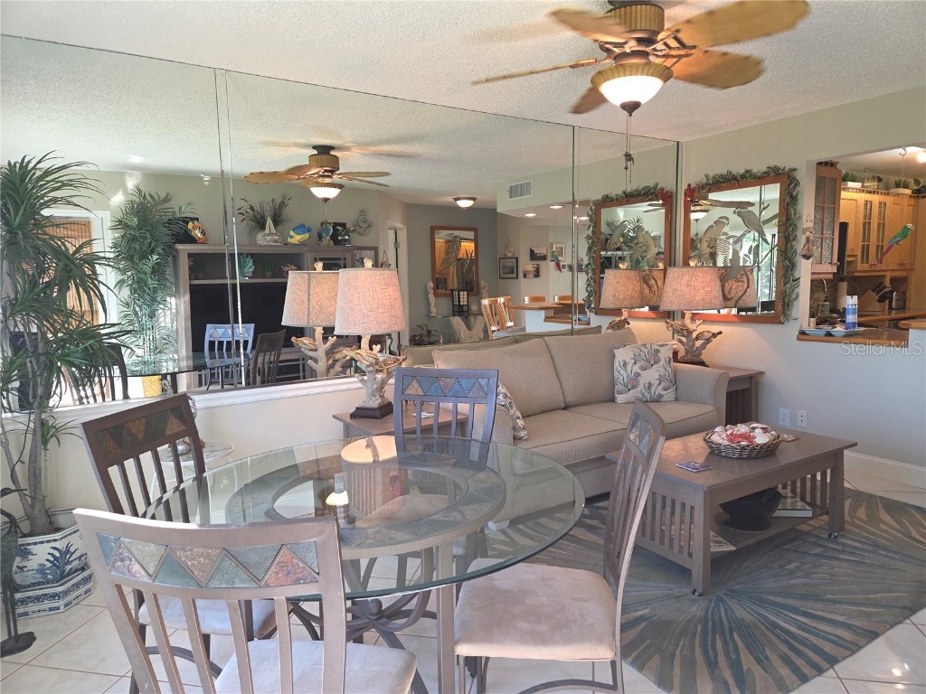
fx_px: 615
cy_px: 347
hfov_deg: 73.9
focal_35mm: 23
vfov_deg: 58.9
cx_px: 463
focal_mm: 5.4
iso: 64
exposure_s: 1/60
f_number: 1.8
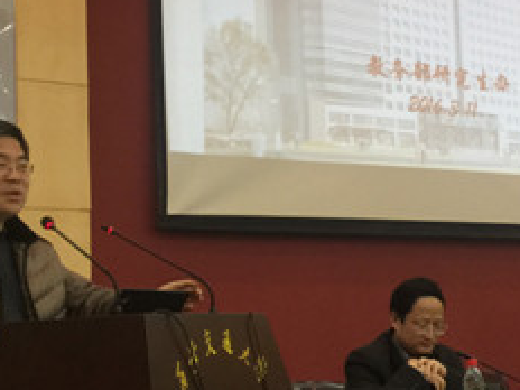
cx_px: 361
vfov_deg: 19.6
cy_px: 188
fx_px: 1127
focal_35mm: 75
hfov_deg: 25.8
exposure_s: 1/15
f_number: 2.2
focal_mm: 4.15
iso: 100
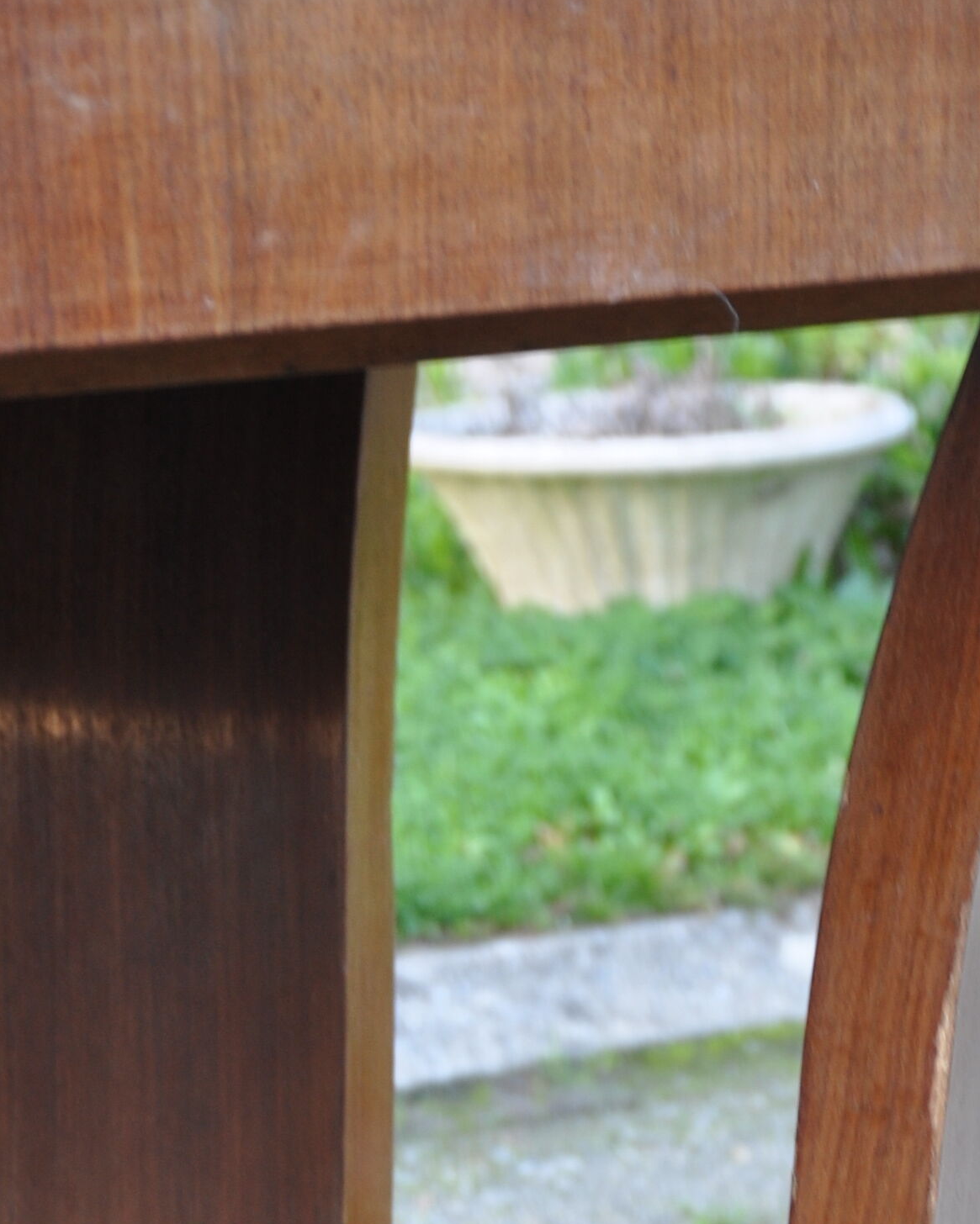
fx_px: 7504
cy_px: 1188
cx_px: 604
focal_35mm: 207
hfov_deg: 7.5
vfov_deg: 9.3
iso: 250
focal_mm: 50
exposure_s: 1/30
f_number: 5
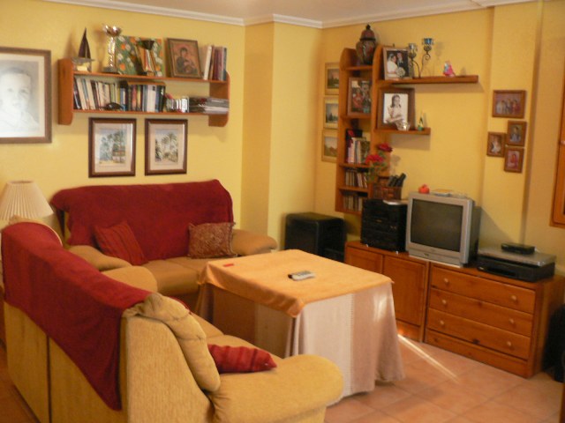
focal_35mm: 35
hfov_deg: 52.6
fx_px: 571
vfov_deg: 40.7
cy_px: 212
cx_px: 282
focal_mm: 6
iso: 200
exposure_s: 1/5
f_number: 2.8
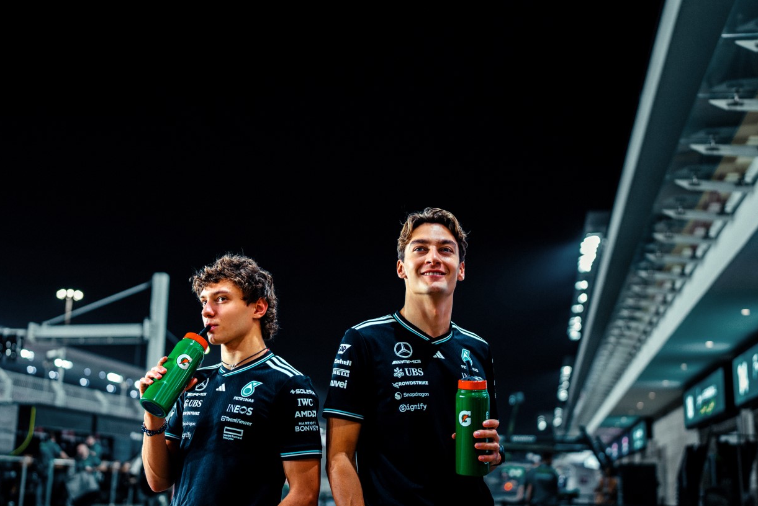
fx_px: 905
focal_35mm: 43
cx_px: 323
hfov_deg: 45.3
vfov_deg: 31.1
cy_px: 298
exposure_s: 1/500
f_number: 1.4
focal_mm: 35
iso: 320
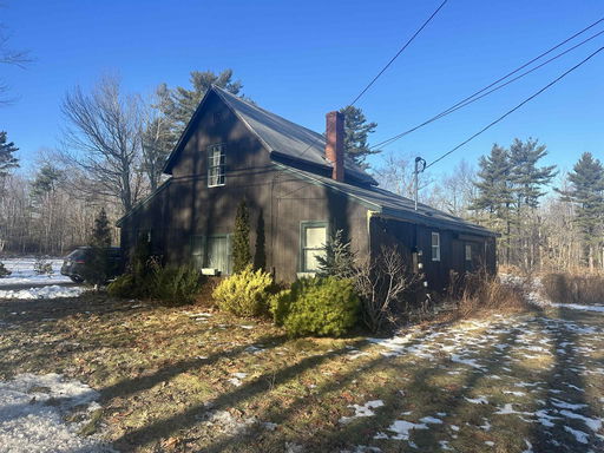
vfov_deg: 56.8
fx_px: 419
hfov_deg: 71.6
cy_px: 226
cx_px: 302
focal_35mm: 24
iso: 80
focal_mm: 6.86
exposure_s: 1/2028
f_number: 1.78
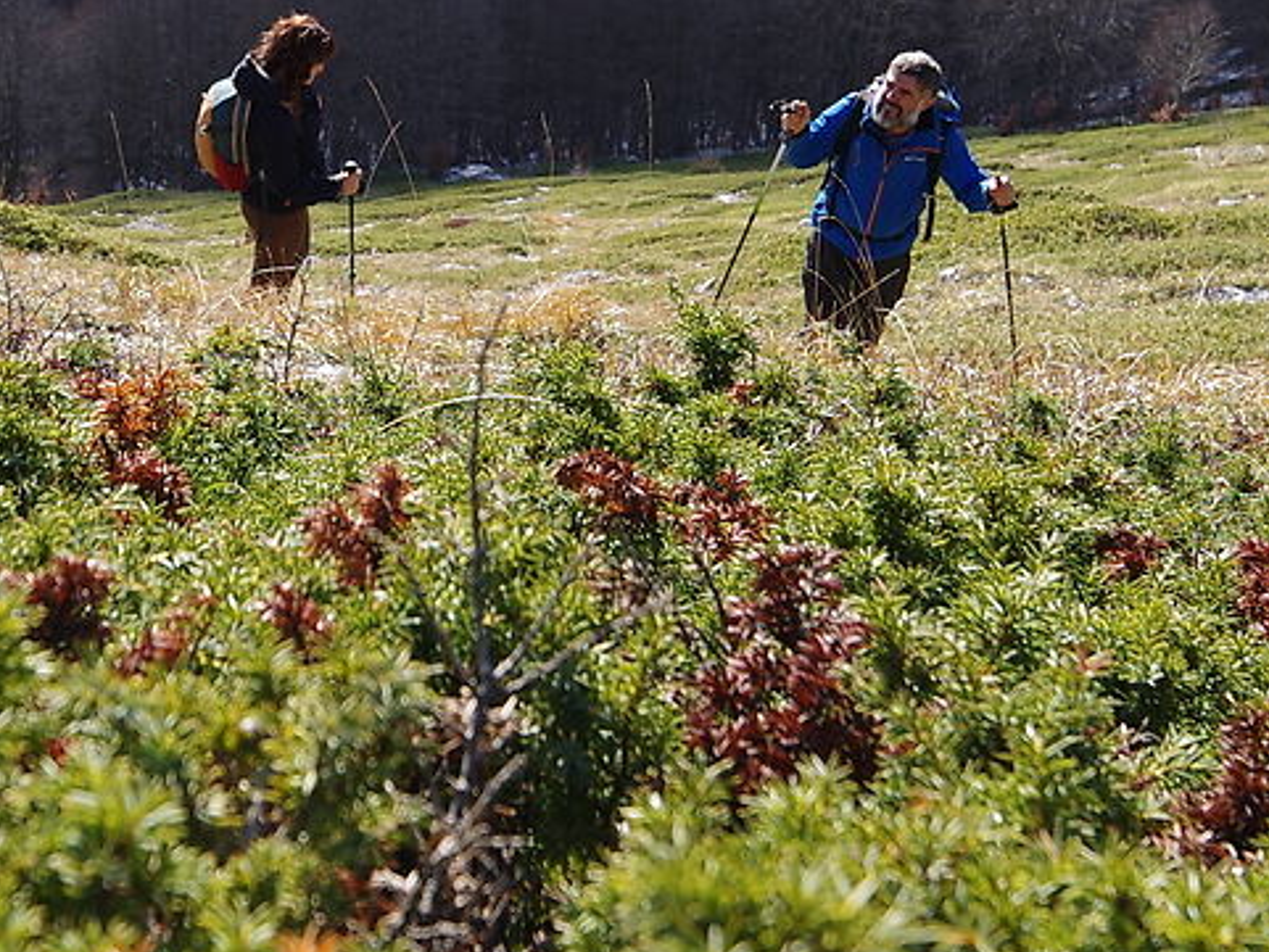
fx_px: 2640
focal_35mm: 72
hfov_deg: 26.6
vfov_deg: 20.0
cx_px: 293
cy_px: 82
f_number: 4
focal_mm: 15
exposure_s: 1/320
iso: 100
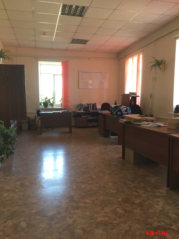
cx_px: 90
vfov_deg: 61.7
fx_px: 200
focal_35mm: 29
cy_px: 120
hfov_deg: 48.2
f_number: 2.2
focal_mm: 4.15
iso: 50
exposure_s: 1/33
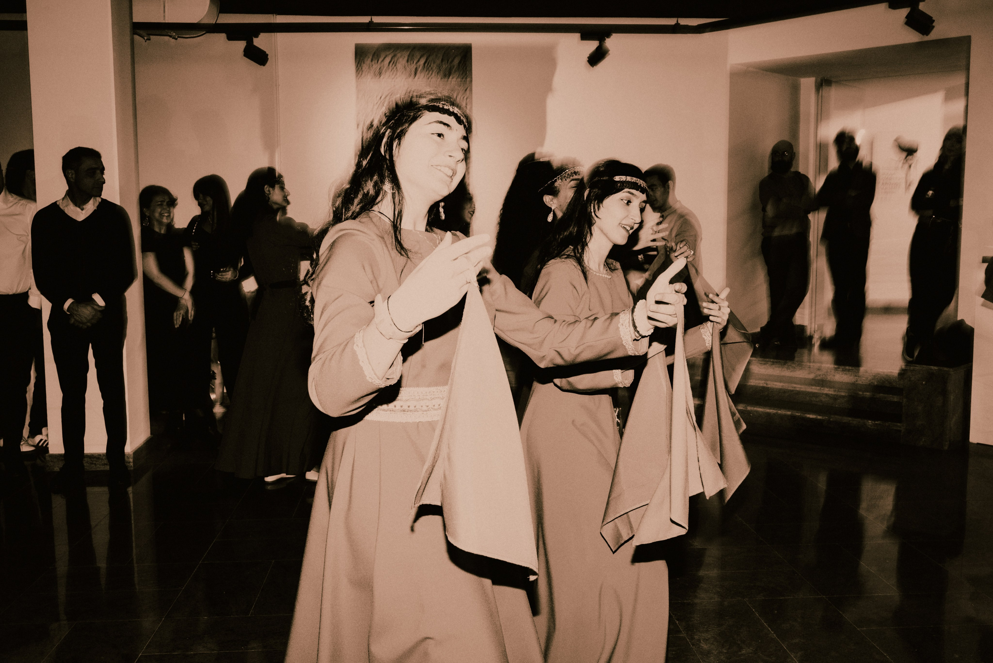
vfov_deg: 36.9
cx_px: 496
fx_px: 993
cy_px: 332
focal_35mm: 36
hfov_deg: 53.1
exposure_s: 1/15
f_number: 11
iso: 1600
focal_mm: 36
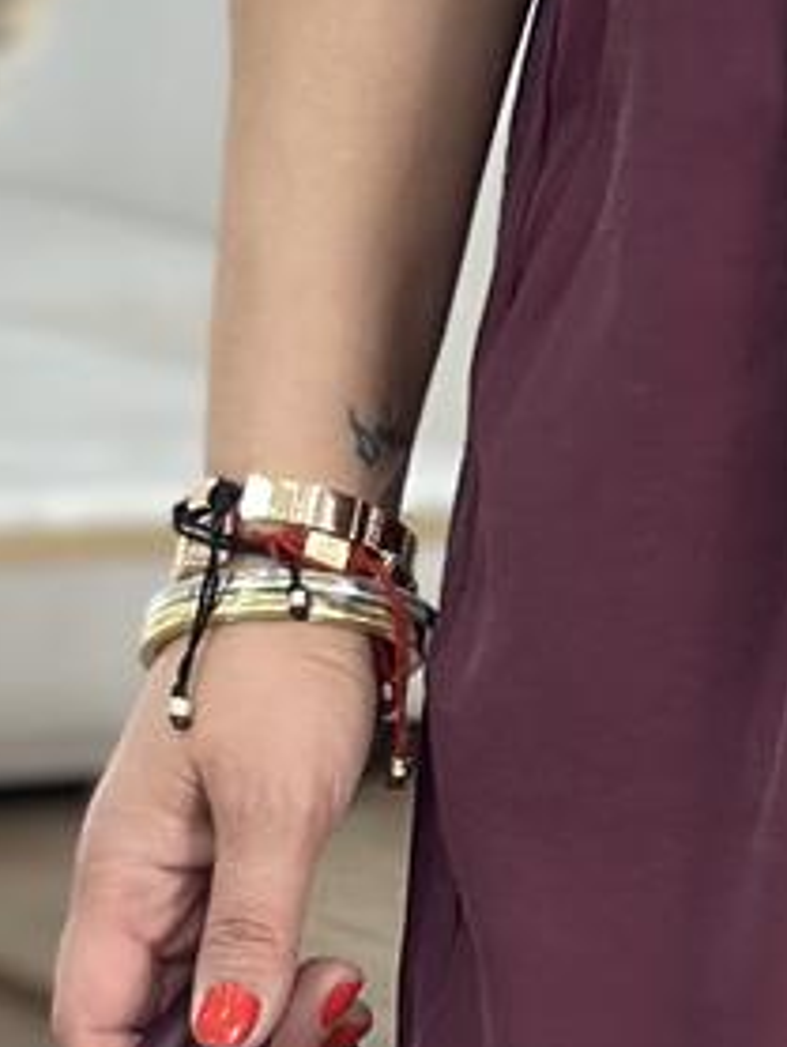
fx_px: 8354
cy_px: 1766
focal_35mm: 276
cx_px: 1265
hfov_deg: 5.3
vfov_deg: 7.0
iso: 64
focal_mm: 6.86
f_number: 1.78
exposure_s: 1/100
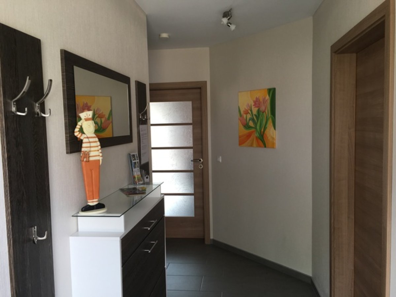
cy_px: 148
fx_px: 332
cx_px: 198
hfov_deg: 61.7
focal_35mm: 29
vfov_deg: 48.2
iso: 25
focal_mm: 4.15
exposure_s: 1/50
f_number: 2.2
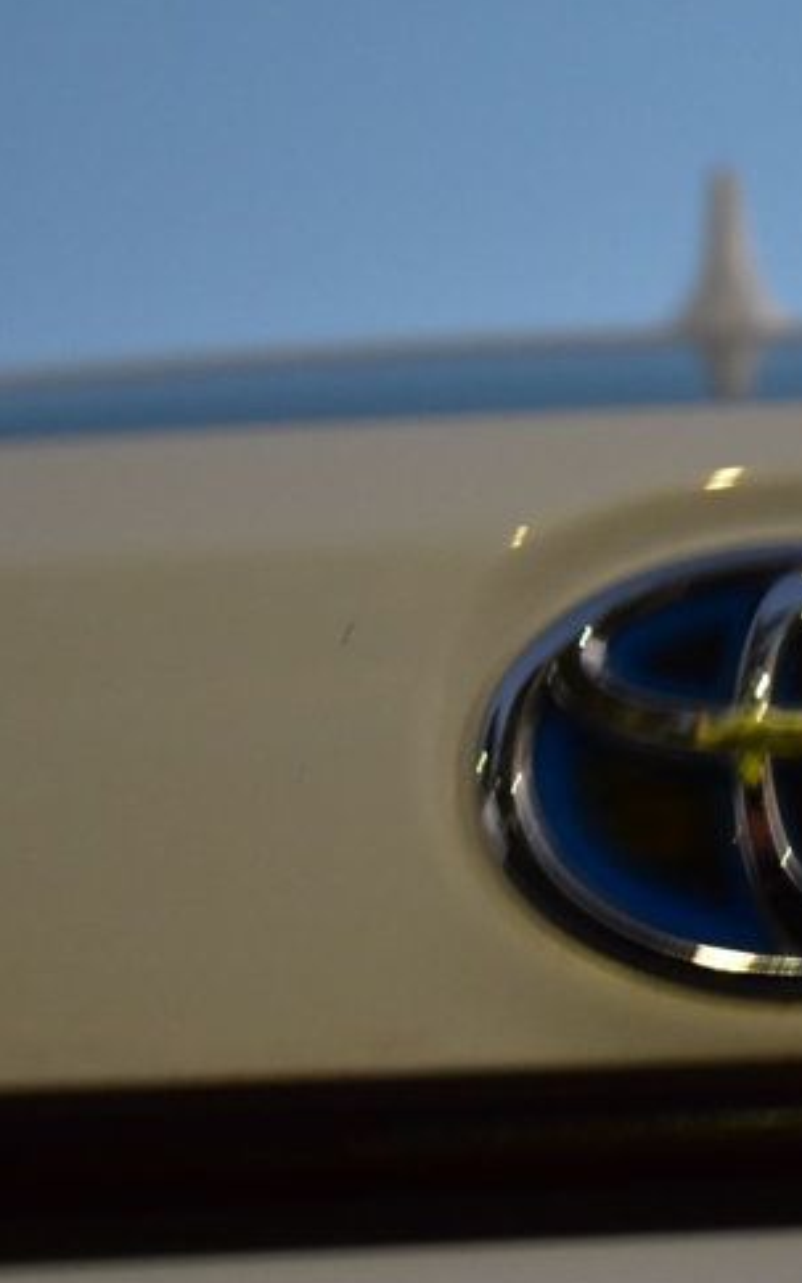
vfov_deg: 13.5
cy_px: 796
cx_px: 969
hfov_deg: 8.4
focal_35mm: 155
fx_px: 5422
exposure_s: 1/6
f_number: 5.3
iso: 1600
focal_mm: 48
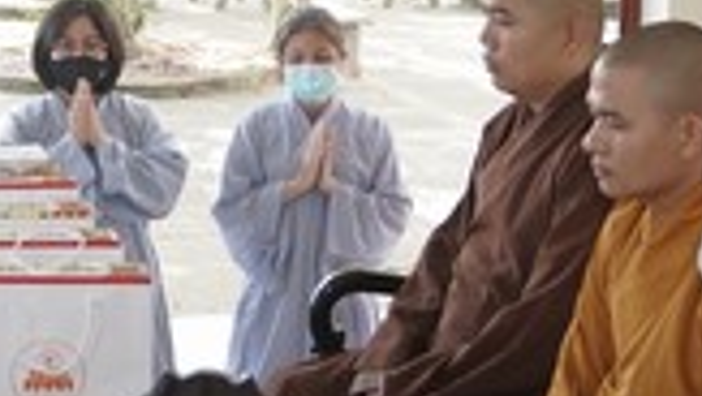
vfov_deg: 10.2
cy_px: -58
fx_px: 2180
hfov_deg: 18.0
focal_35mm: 117
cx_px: 65
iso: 400
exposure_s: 1/125
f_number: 3.2
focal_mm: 28
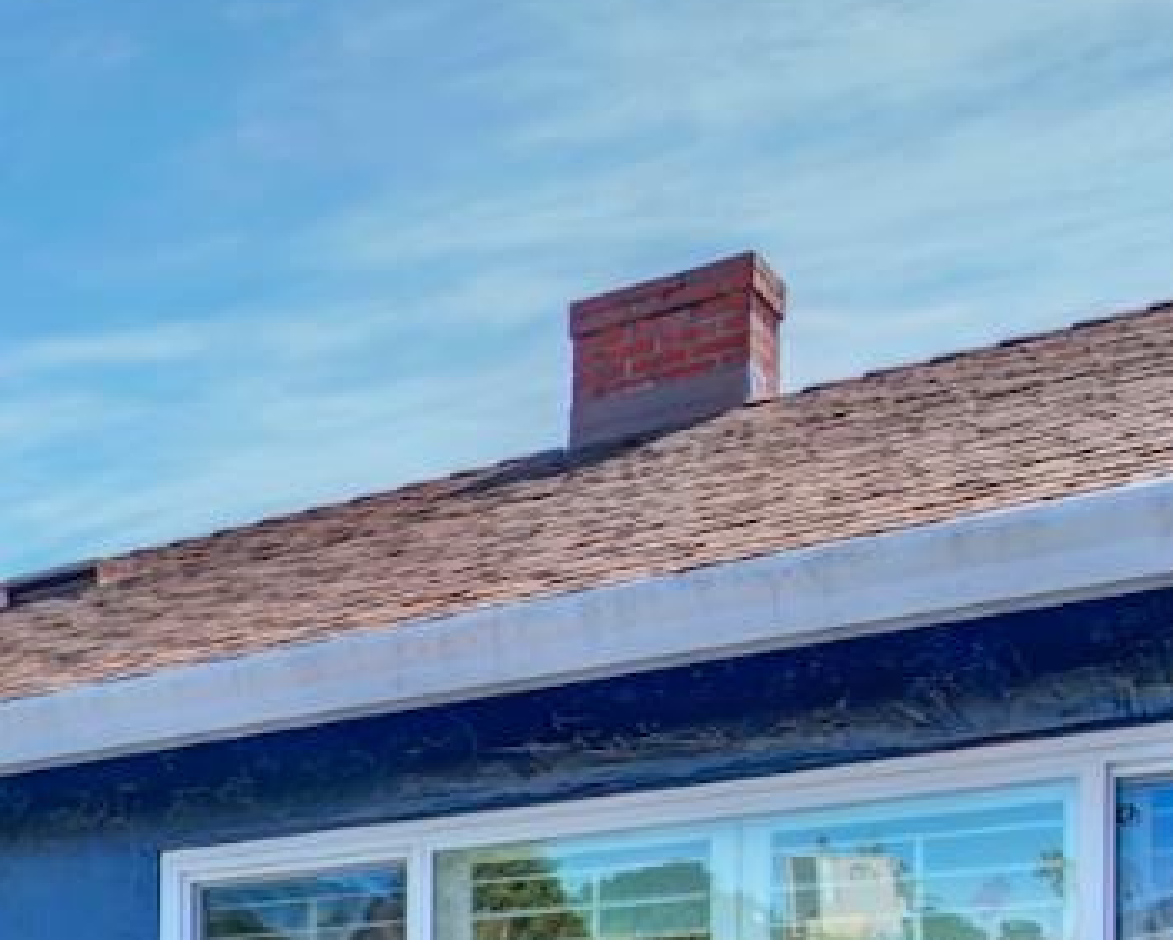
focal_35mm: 56
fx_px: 1945
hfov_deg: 25.8
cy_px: 1193
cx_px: -543
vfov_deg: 24.1
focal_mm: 14
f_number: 14
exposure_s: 1/40
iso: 100
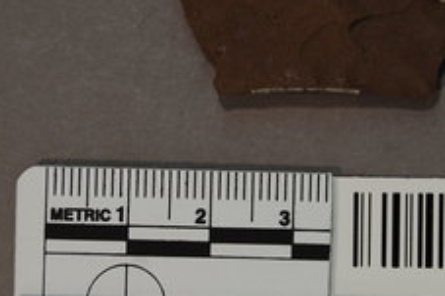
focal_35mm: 199
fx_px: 2461
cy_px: 166
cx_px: 324
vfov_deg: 6.9
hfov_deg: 10.3
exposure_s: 1/30
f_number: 5.6
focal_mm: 55
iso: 200
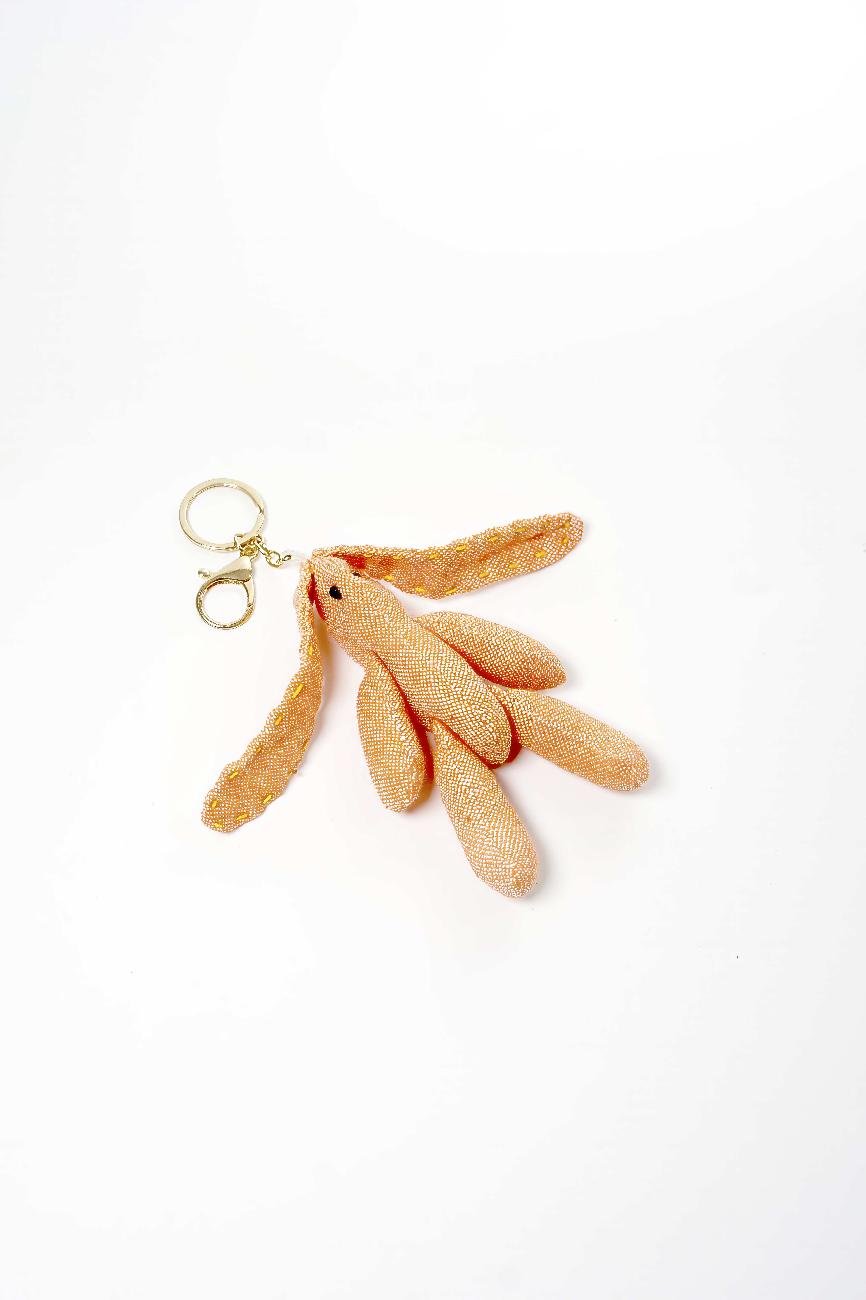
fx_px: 1804
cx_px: 433
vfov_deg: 39.6
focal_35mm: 50
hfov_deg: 27.0
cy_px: 650
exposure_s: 1/400
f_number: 4
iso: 500
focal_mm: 50
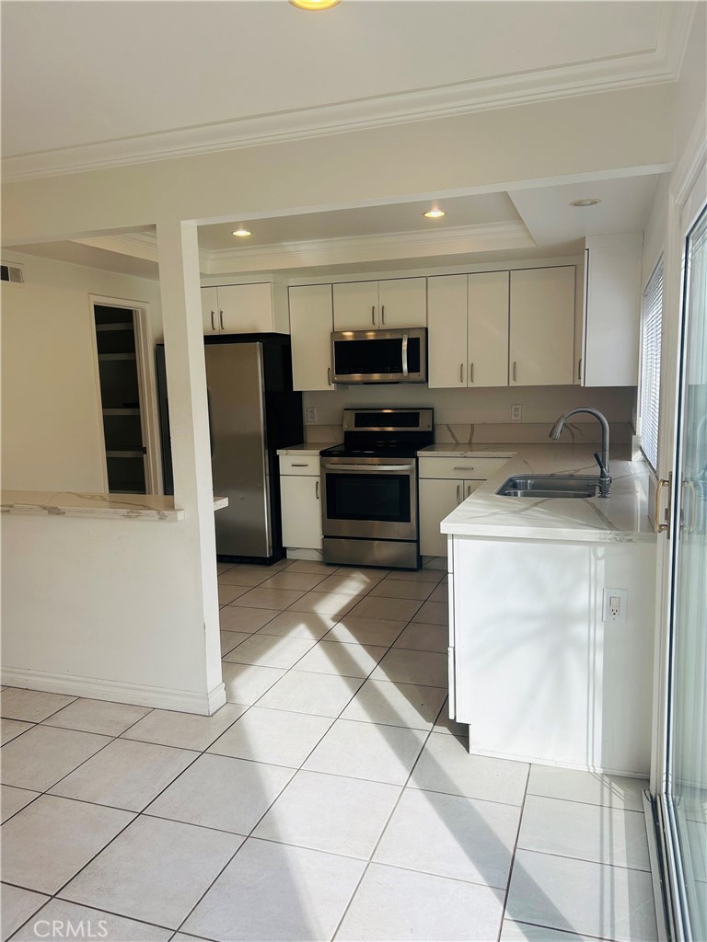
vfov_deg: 67.3
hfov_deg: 53.1
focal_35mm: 26
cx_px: 354
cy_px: 471
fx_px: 708
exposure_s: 1/511
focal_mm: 5.7
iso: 50
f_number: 1.5
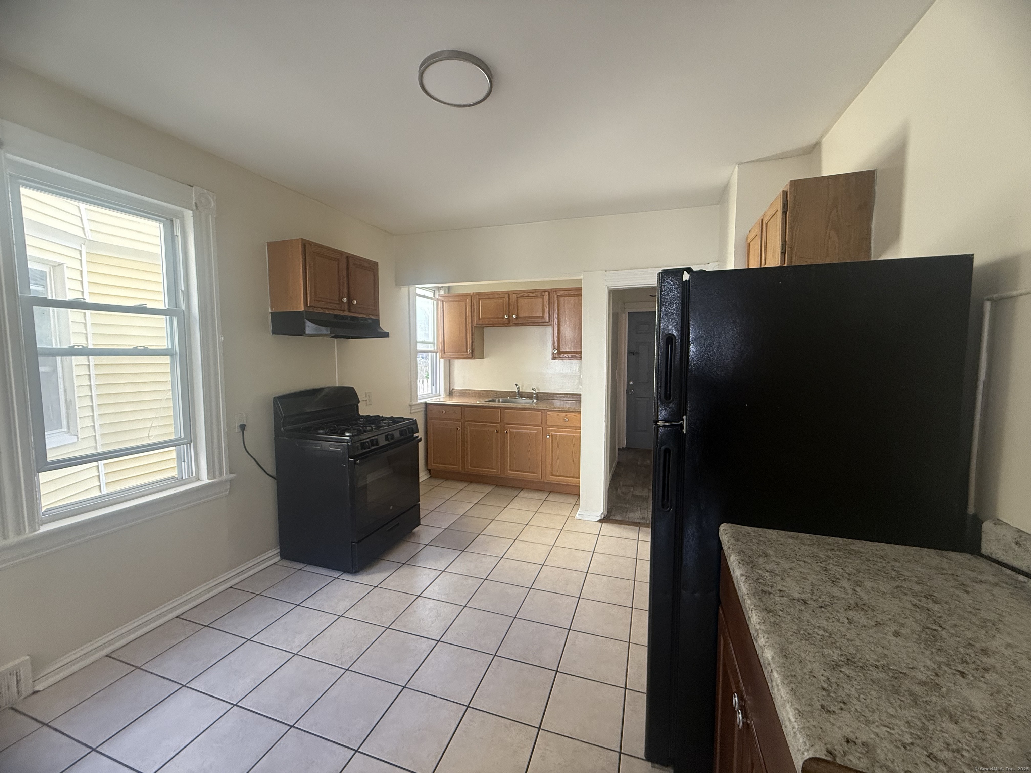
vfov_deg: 85.7
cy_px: 386
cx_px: 516
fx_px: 417
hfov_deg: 102.1
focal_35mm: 14
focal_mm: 2.22
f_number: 2.2
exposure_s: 1/99
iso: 320
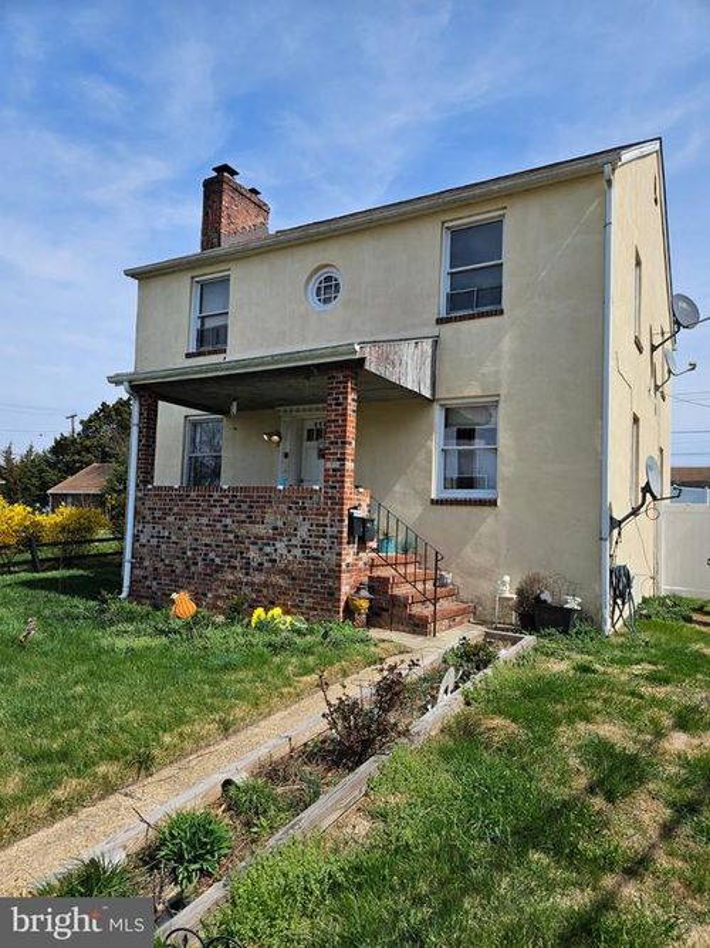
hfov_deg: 58.9
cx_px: 355
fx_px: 629
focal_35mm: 23
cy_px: 474
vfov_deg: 73.9
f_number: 1.8
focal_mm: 5.4
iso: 25
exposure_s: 1/2134
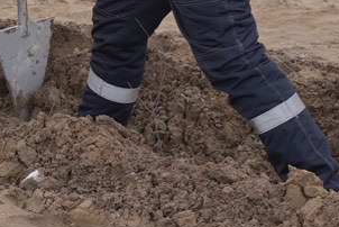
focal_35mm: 332
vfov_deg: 4.1
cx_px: -99
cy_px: -320
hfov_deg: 6.2
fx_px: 3129
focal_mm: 62
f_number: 5.6
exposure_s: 1/160
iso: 80
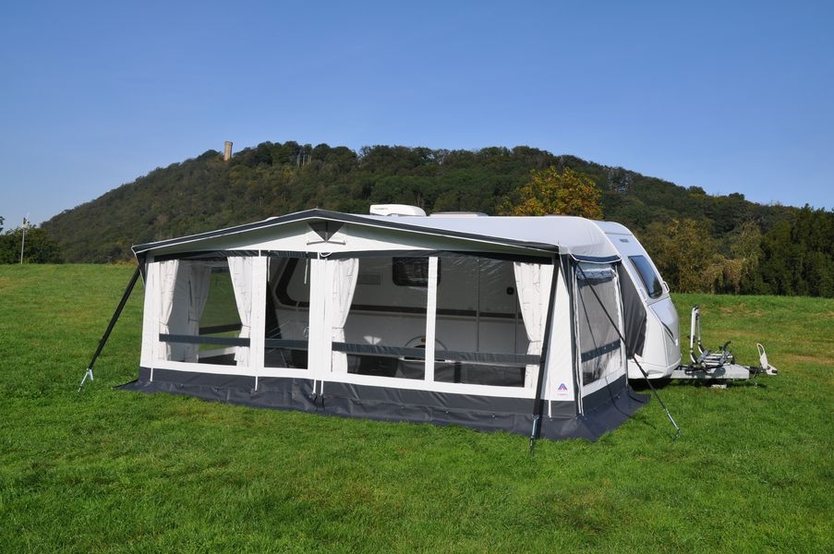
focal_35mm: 36
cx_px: 417
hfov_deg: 53.2
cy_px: 277
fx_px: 833
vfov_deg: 36.8
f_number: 10
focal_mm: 24
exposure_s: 1/400
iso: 200
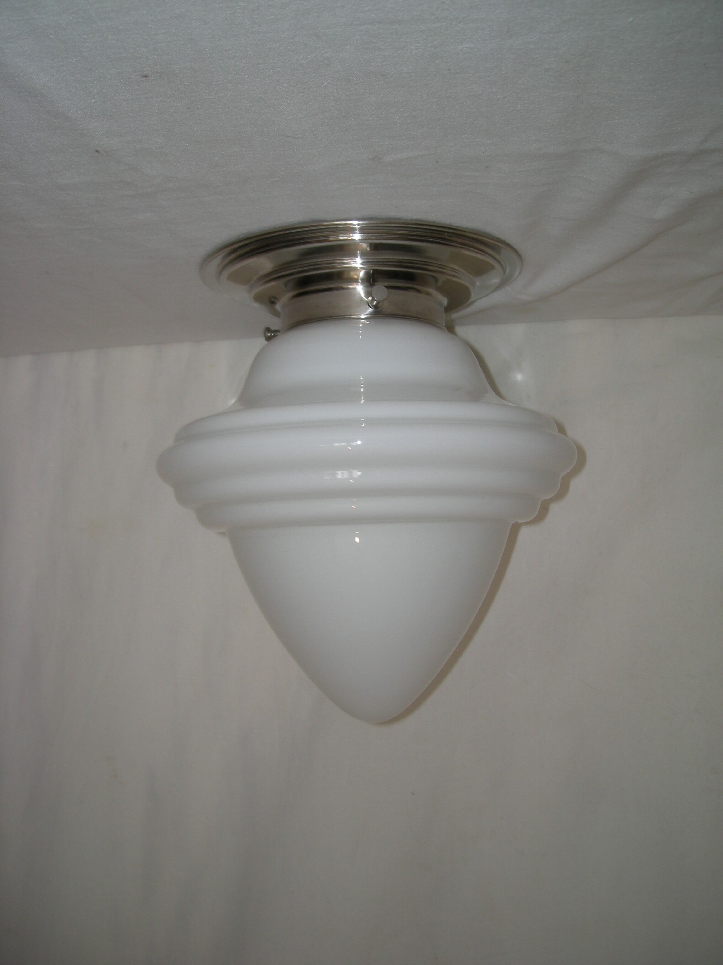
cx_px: 362
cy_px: 482
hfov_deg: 40.7
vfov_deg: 52.6
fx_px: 975
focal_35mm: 35
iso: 50
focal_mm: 5.7
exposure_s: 1/55.4
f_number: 2.8
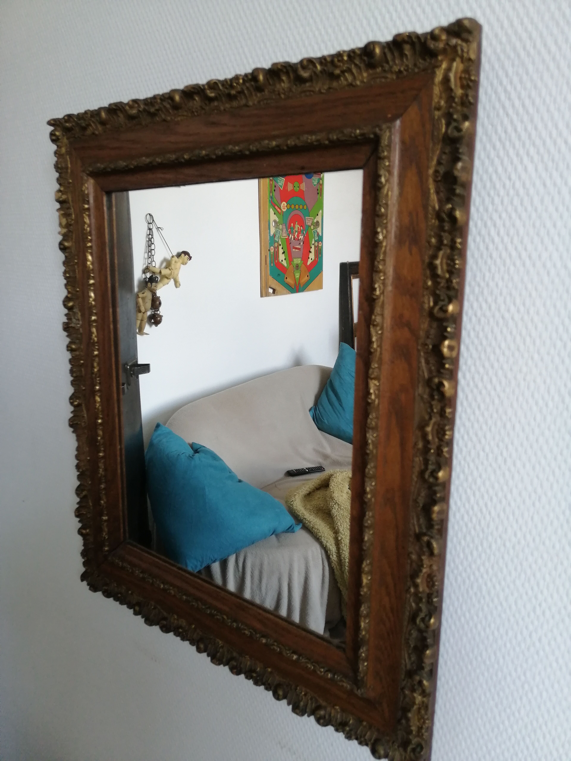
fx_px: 594
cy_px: 380
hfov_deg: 51.4
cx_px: 286
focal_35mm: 27
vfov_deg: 65.3
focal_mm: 3.96
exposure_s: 1/50
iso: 200
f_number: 1.8
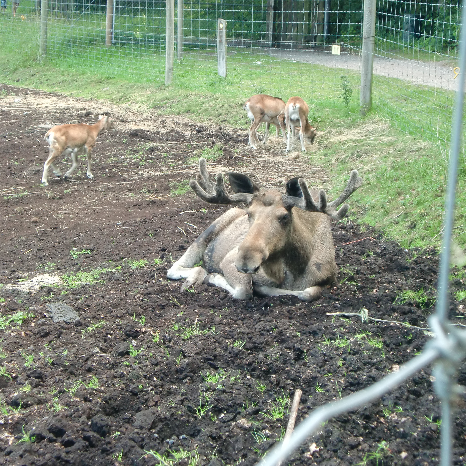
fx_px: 1325
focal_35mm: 87
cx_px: 235
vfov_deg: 19.9
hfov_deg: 19.9
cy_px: 212
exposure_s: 1/80
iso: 125
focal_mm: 13.02
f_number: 4.7
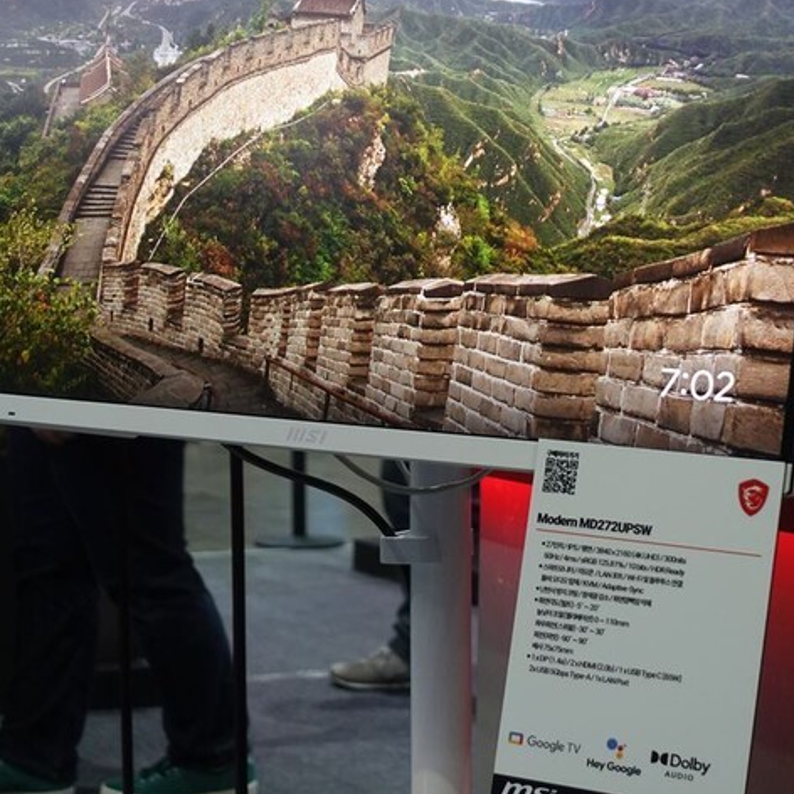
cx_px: 397
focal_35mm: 81
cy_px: 384
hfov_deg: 21.4
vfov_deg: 21.4
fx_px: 2102
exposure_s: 1/50
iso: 640
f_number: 2.8
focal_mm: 18.51
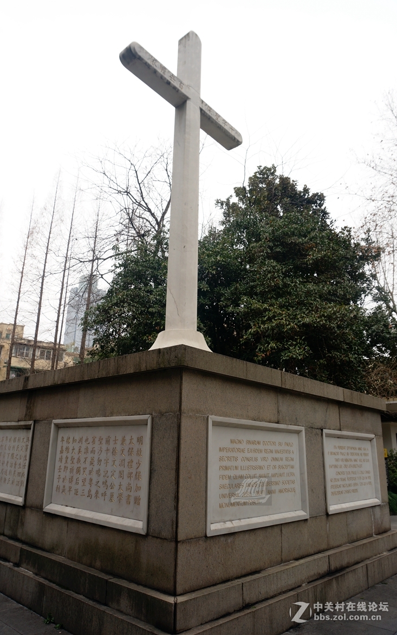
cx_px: 186
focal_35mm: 25
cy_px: 311
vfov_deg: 72.5
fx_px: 433
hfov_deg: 49.2
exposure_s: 1/20
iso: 100
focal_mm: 16
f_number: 6.3
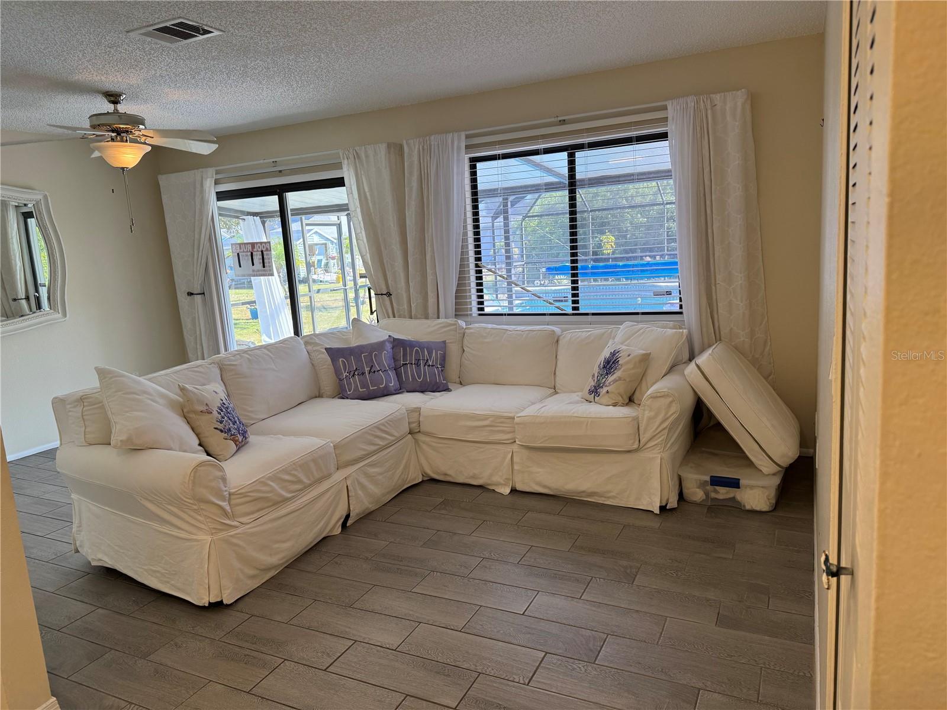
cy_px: 355
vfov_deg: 56.8
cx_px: 474
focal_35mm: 24
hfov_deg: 71.6
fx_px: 657
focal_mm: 6.76
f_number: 1.78
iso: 100
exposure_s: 1/127
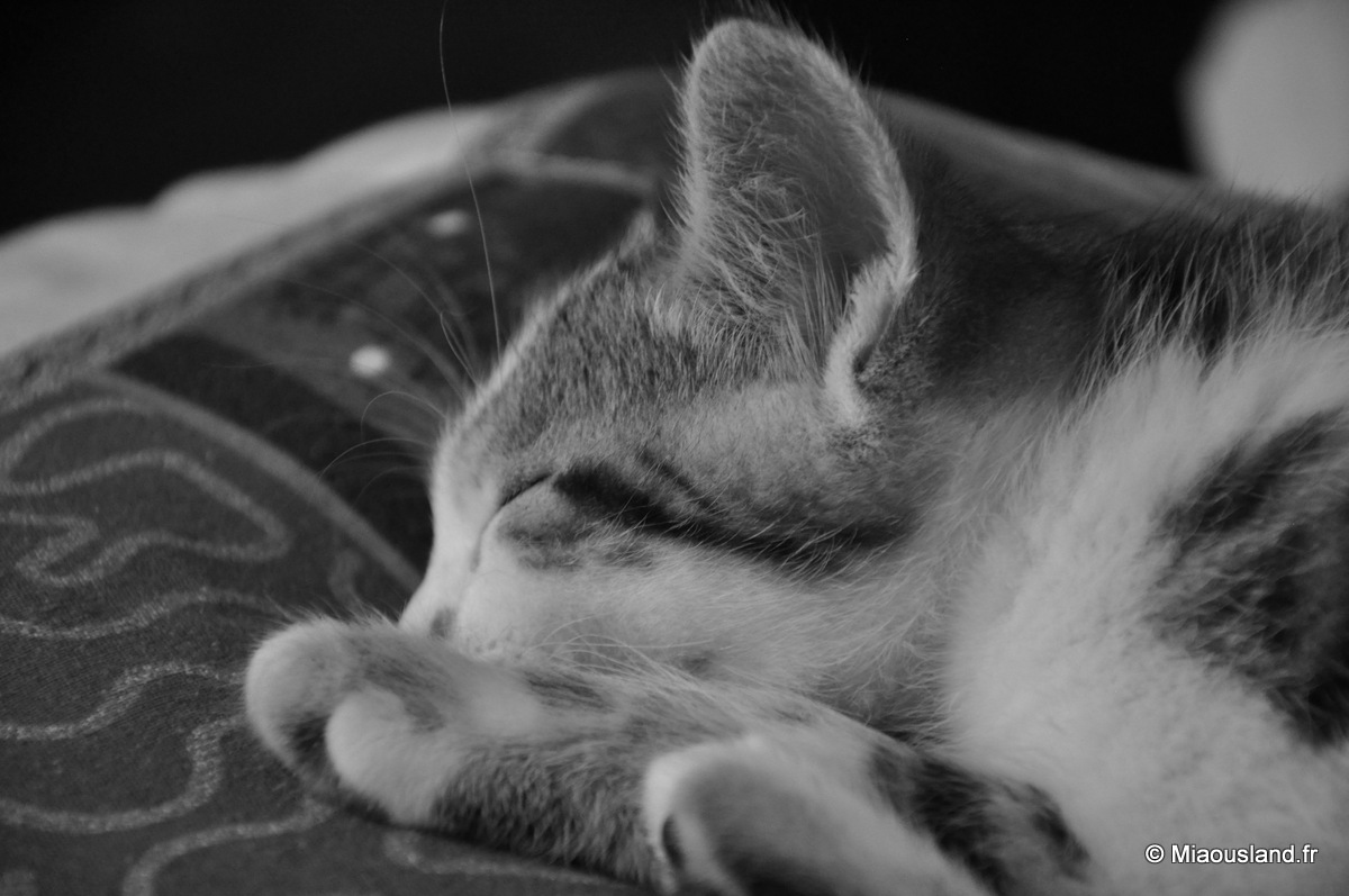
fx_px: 5895
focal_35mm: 158
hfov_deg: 13.1
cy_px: 448
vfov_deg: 8.7
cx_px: 674
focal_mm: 105
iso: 1600
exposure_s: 1/13
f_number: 5.6
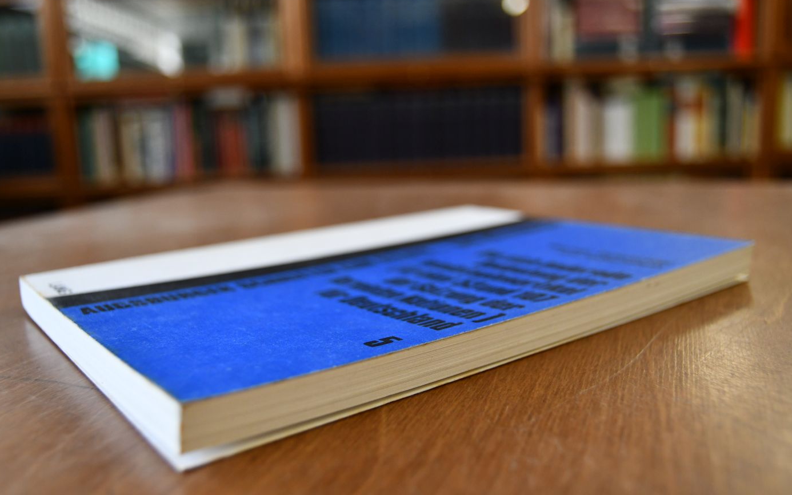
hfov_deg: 55.3
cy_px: 259
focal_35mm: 35
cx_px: 396
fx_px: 755
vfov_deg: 36.3
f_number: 3.8
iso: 800
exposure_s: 1/160
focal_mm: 23
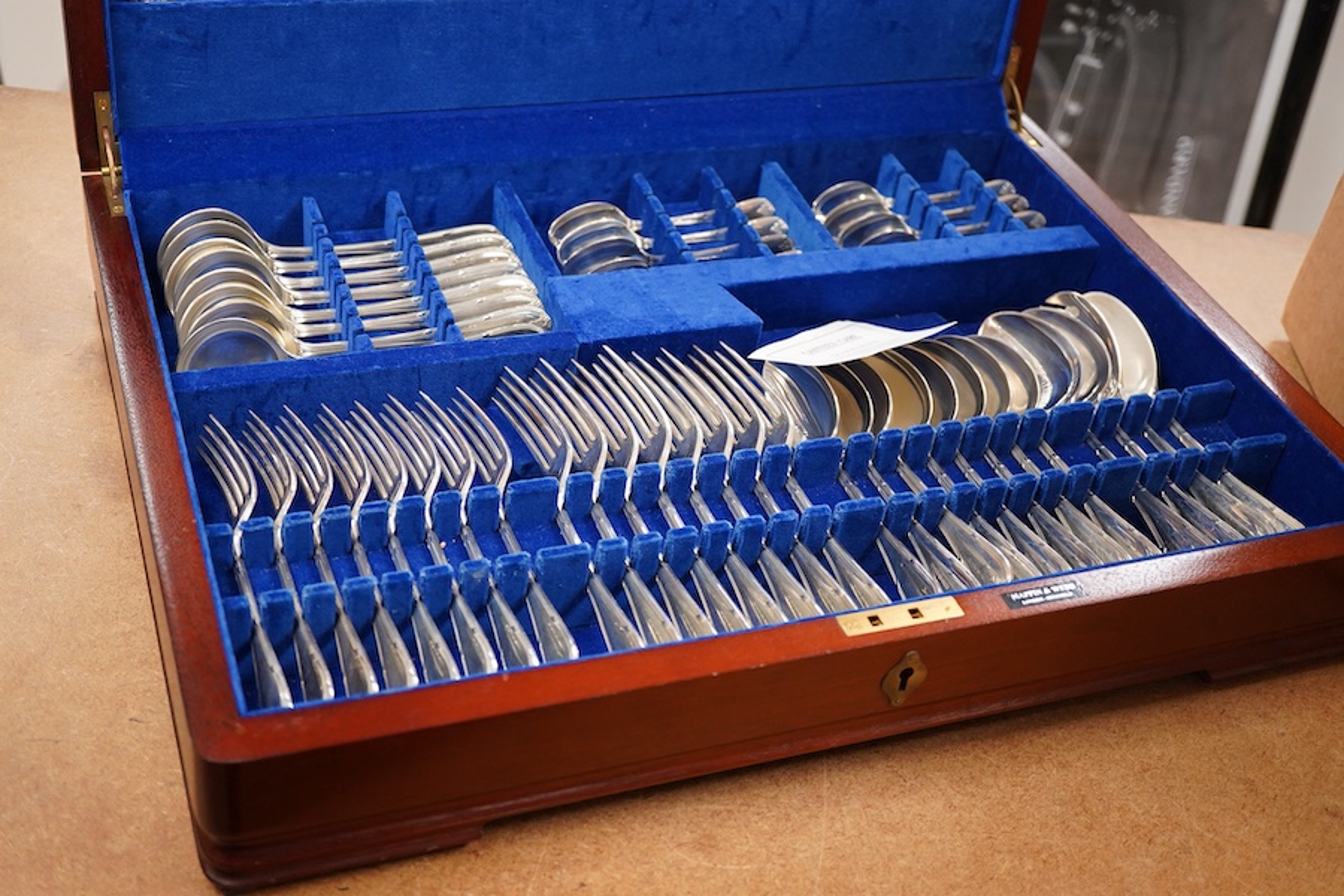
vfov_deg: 29.9
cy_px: 448
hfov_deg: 43.6
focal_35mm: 45
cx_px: 672
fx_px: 1680
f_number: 3.5
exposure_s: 1/125
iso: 1250
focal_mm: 30
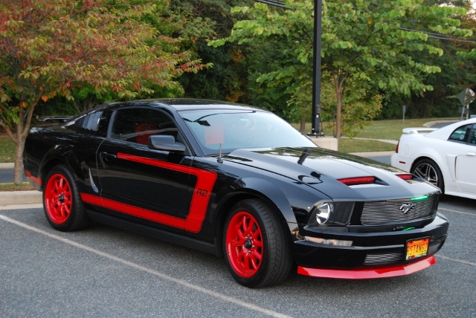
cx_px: 238
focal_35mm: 60
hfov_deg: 33.4
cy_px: 159
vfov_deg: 22.7
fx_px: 794
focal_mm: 40
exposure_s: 1/30
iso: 720
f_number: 5
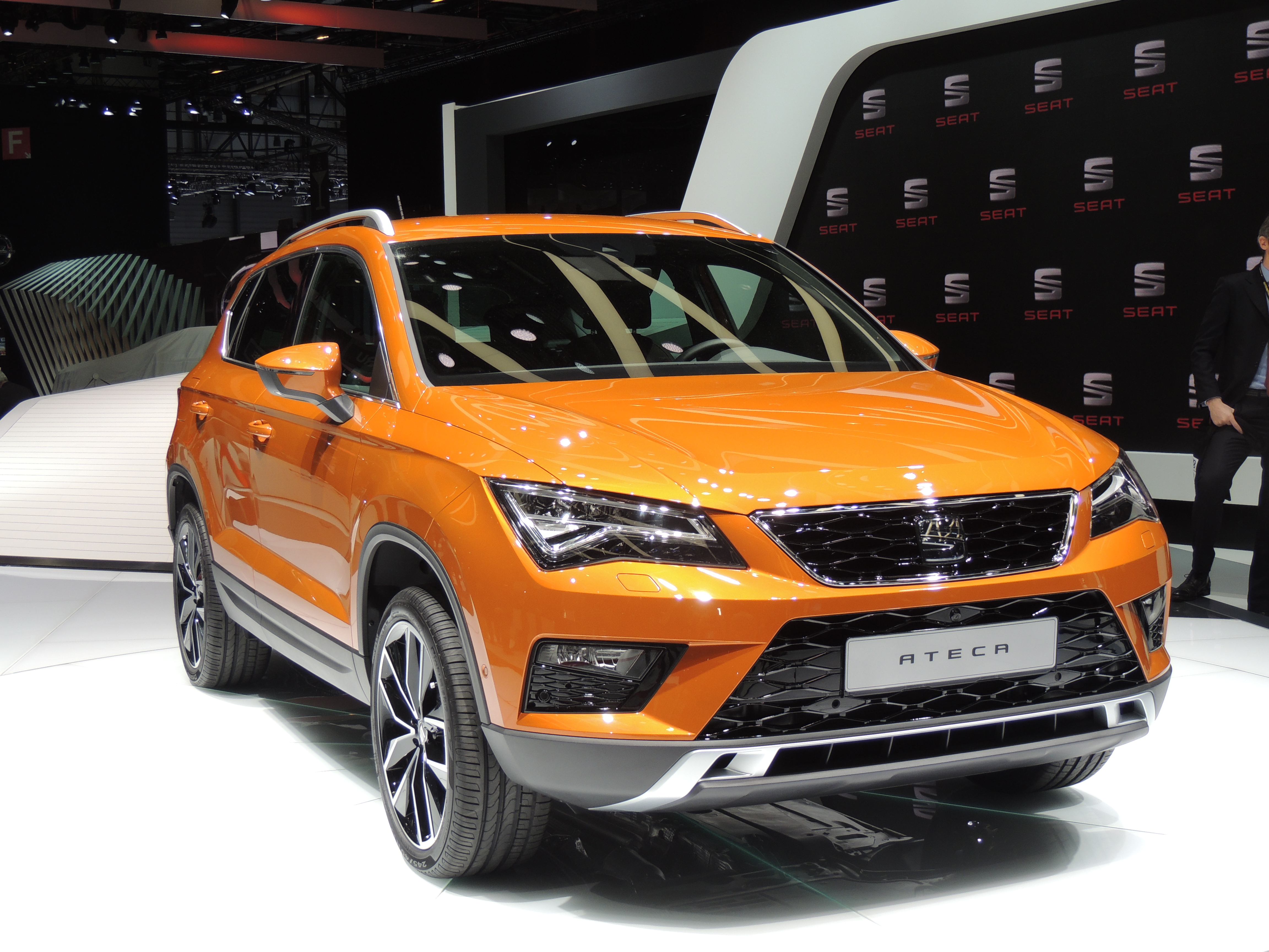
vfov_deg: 29.1
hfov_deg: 38.2
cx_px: 634
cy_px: 476
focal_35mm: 50
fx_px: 1833
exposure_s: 1/160
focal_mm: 8.9
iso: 100
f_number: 3.6
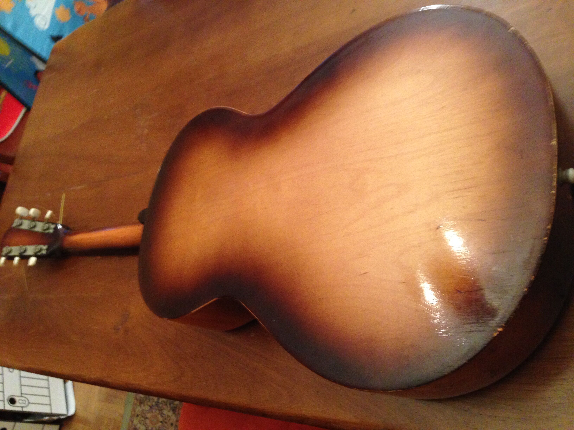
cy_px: 215
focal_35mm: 33
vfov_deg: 42.9
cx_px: 287
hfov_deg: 55.4
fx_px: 547
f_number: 2.4
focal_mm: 4.12
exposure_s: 1/15
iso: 400
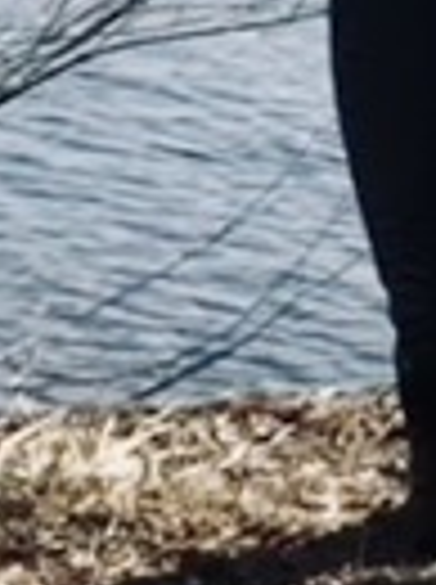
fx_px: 3724
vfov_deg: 8.4
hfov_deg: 6.5
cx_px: 917
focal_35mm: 221
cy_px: -724
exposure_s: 1/3436
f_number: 1.8
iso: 20
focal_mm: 3.99
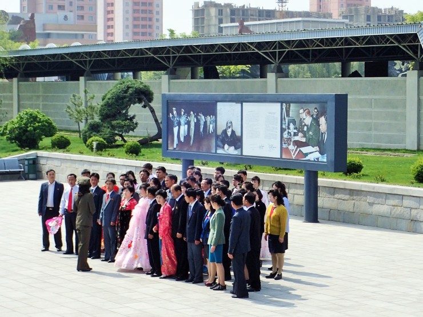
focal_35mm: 70
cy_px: 158
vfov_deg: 21.0
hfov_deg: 27.8
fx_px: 855
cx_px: 212
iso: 100
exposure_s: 1/400
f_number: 5.6
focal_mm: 12.6
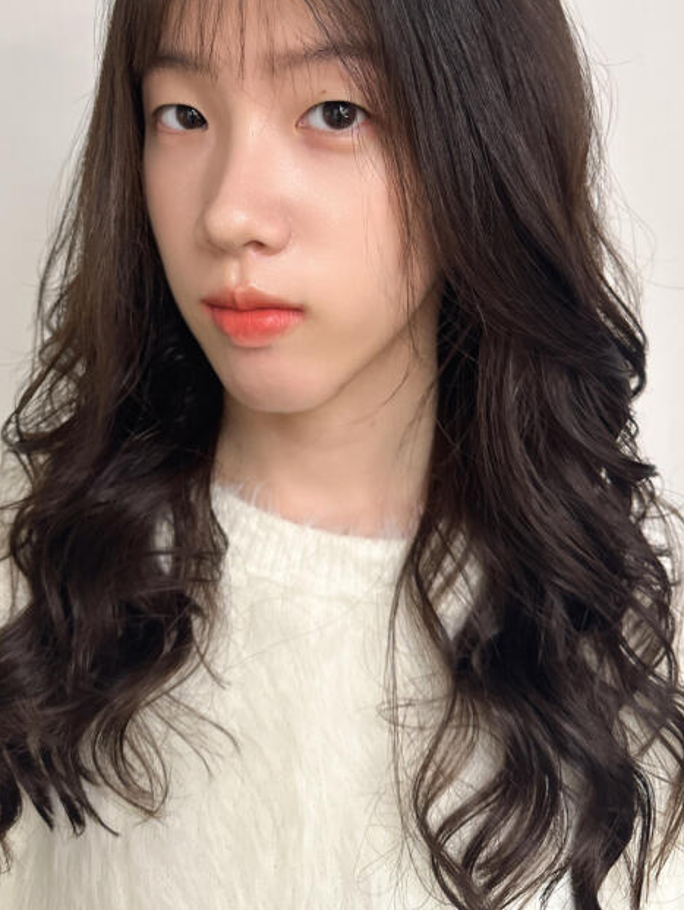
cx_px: 300
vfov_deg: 49.9
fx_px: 947
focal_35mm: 36
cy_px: 268
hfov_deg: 39.7
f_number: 1.78
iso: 500
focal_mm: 6.86
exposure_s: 1/60
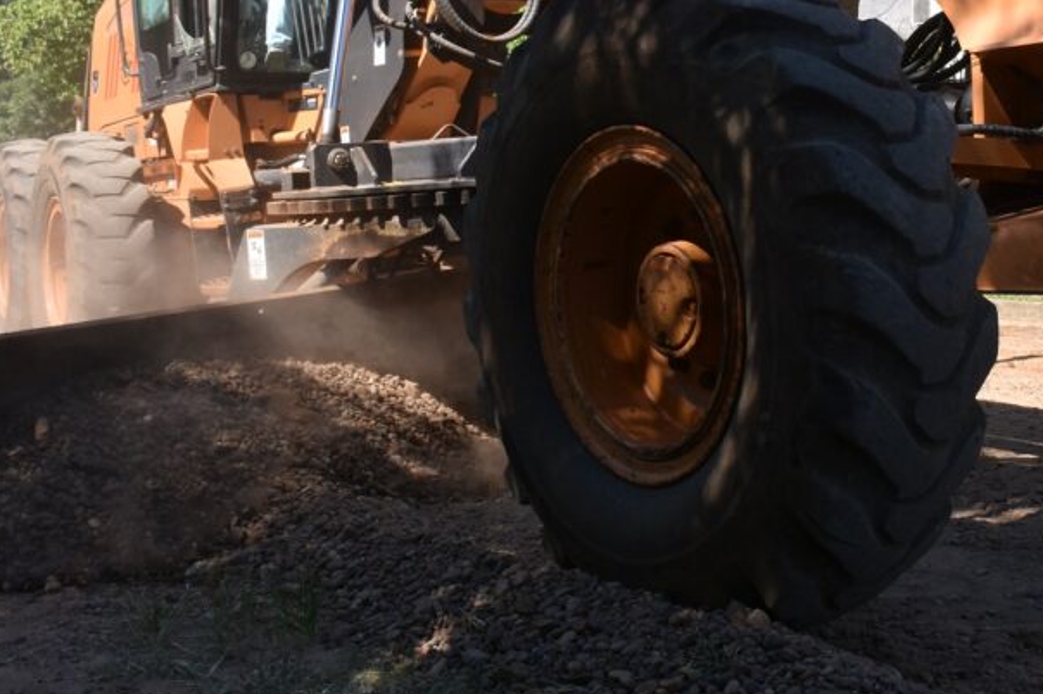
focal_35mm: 51
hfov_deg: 37.9
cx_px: 782
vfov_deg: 26.1
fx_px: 1477
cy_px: 159
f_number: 8
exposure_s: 1/500
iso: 250
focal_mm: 18
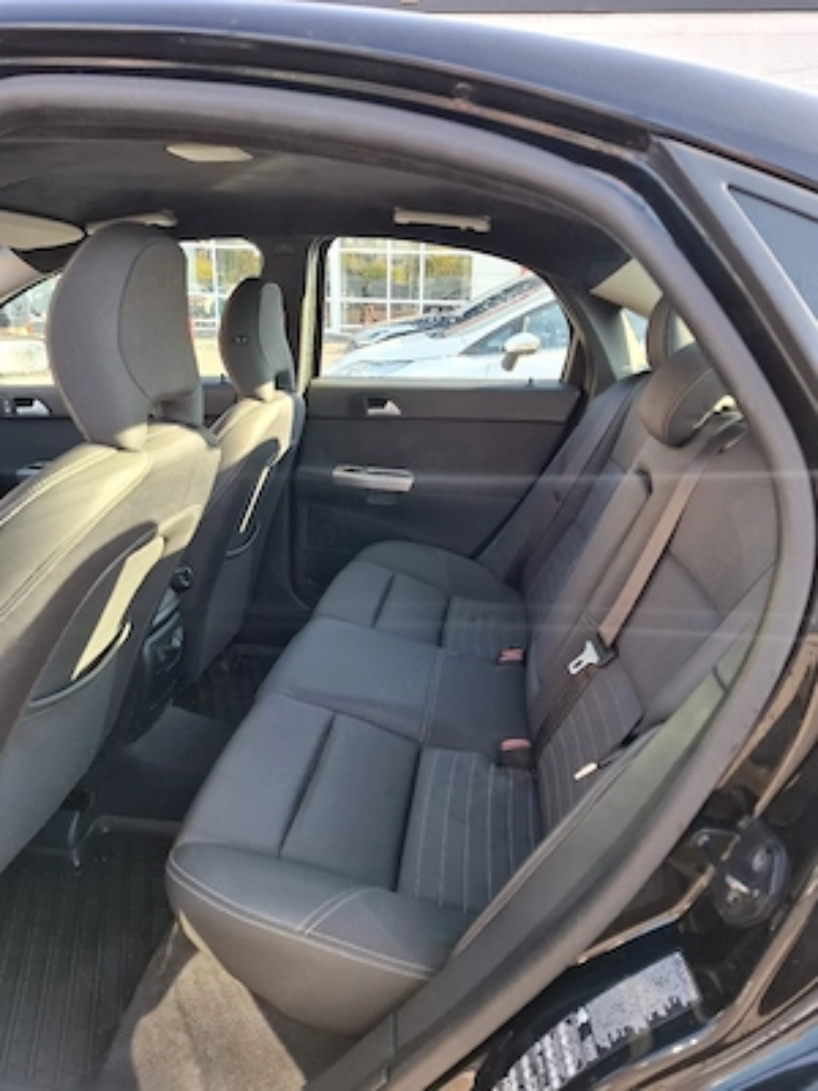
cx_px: 409
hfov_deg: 58.9
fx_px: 725
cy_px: 546
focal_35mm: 23
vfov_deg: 73.9
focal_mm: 5.54
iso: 50
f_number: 1.8
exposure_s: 1/100
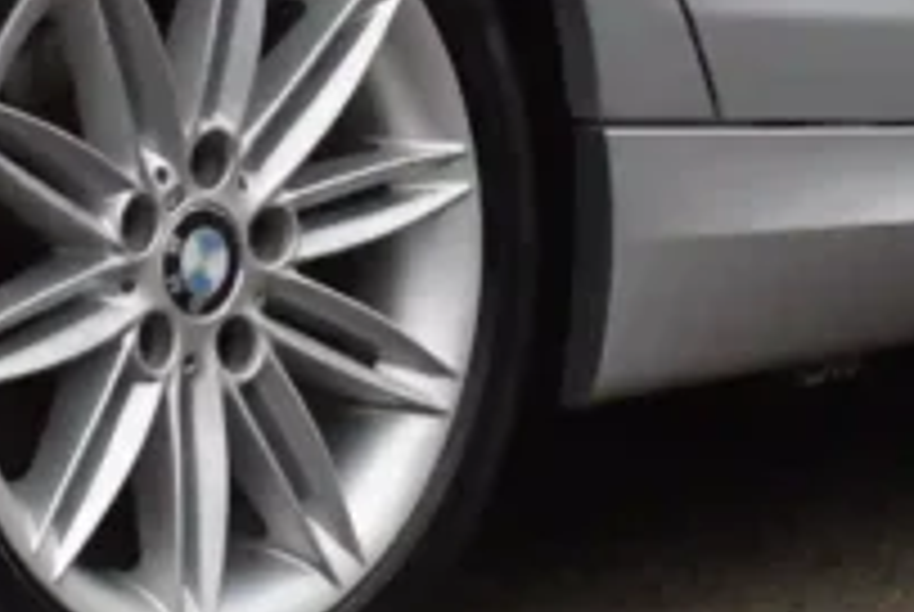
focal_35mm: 220
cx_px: 122
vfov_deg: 6.2
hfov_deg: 9.3
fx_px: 5581
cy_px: -432
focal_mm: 29
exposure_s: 1/160
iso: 400
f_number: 6.3
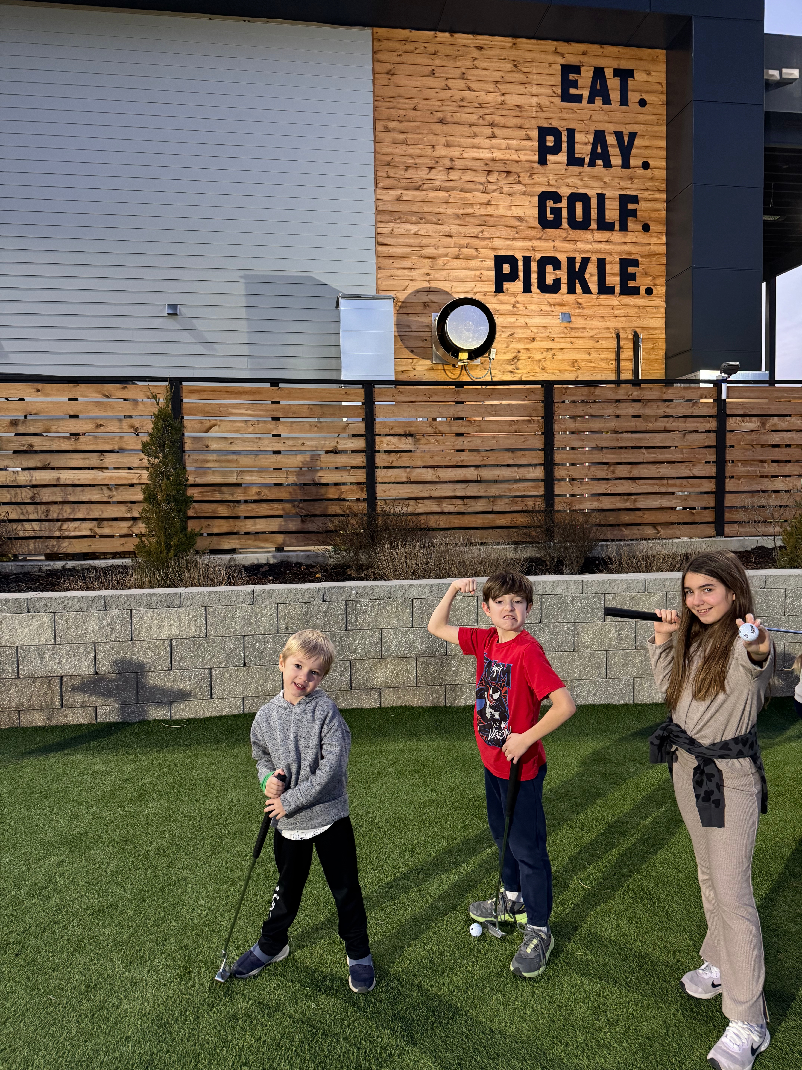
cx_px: 401
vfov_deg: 71.6
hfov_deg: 56.8
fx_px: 741
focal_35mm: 24
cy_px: 535
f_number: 1.78
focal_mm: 6.76
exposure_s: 1/60
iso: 400
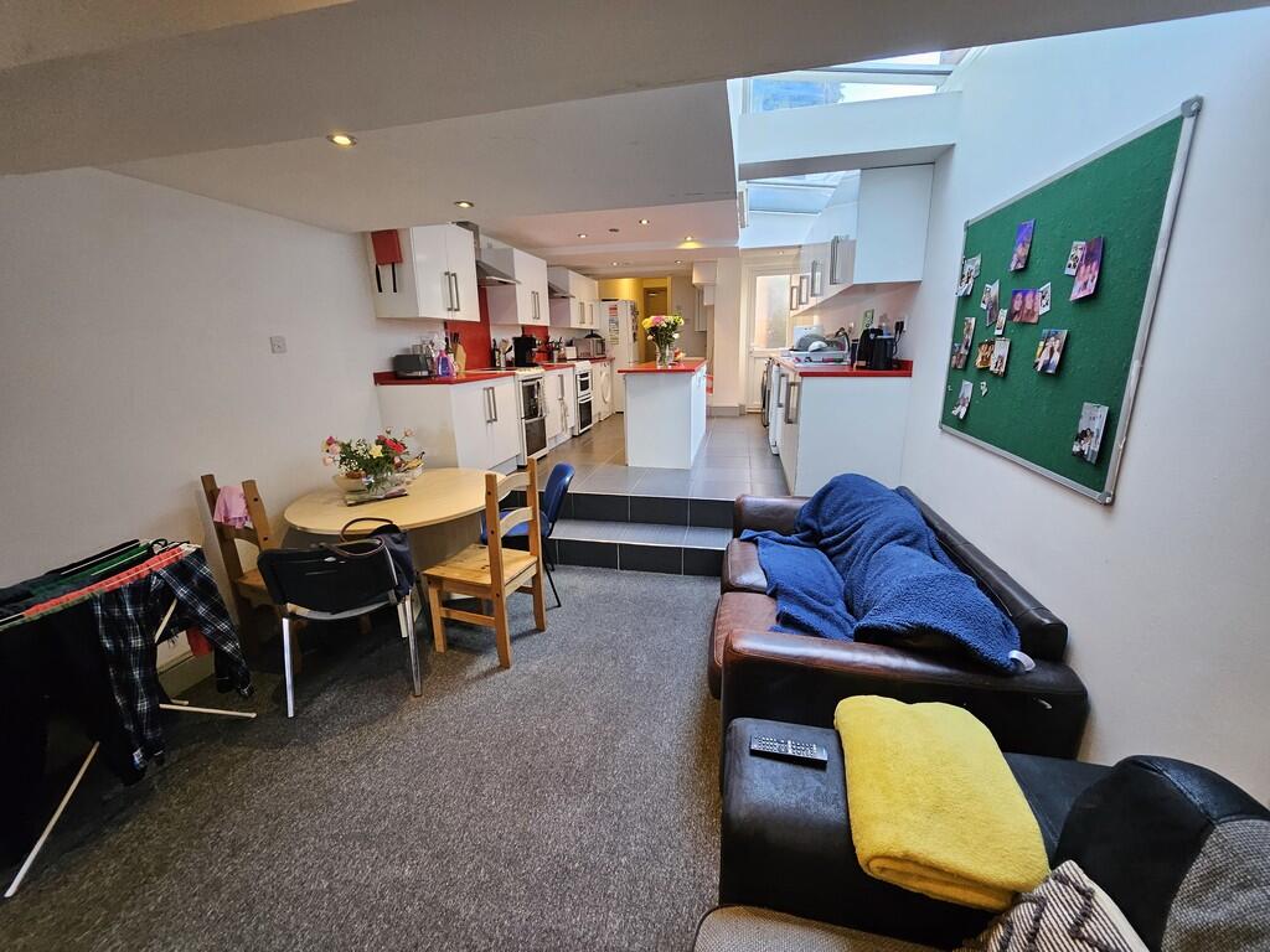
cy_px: 476
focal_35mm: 13
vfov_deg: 89.9
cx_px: 635
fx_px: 477
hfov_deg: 106.2
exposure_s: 1/50
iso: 250
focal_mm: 1.7
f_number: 2.2
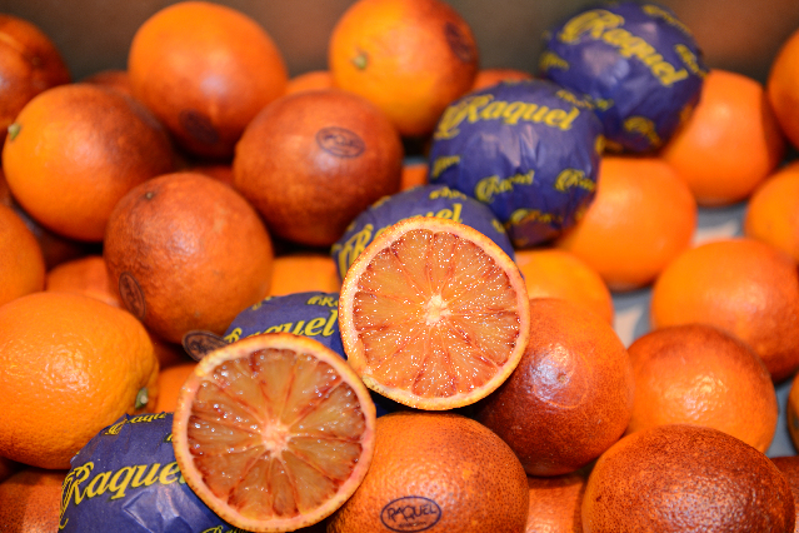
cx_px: 400
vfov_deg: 28.1
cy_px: 266
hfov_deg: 41.1
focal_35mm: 48
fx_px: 1065
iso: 180
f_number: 2.8
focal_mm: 48
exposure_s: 1/60
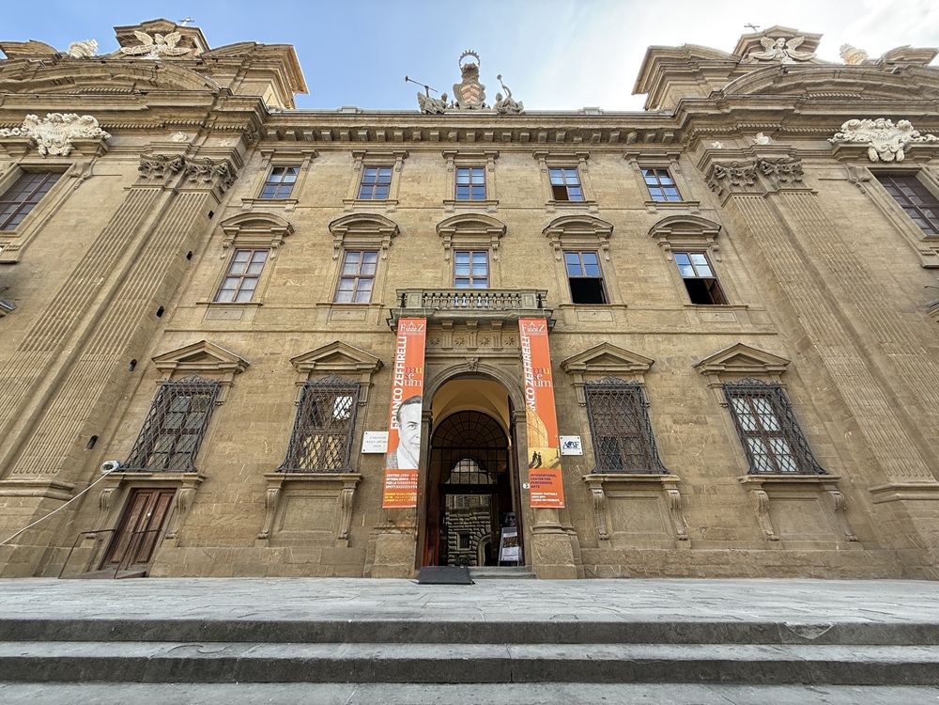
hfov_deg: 102.1
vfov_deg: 85.7
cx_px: 470
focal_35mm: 14
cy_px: 352
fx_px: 380
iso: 50
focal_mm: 2.22
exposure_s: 1/215
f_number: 2.2
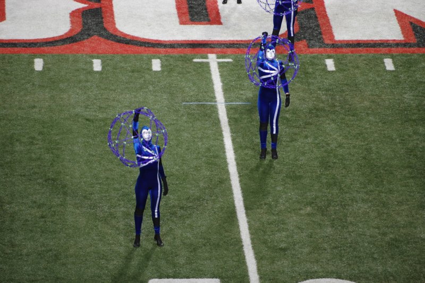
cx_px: 212
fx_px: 3539
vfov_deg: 4.6
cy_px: 142
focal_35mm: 300
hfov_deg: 6.9
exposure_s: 1/60
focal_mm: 200
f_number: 2.8
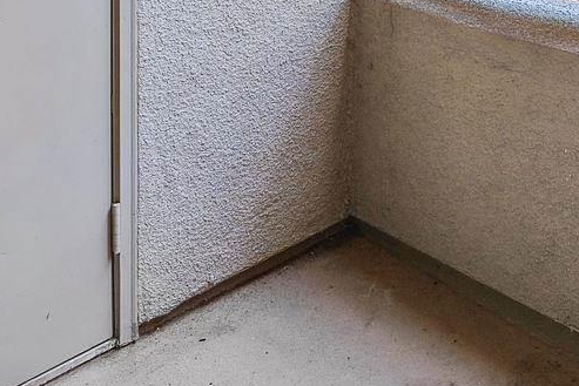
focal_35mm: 54
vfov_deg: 20.1
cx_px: 664
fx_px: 869
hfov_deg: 31.8
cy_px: -254
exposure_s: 1/13
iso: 160
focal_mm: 13
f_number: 9
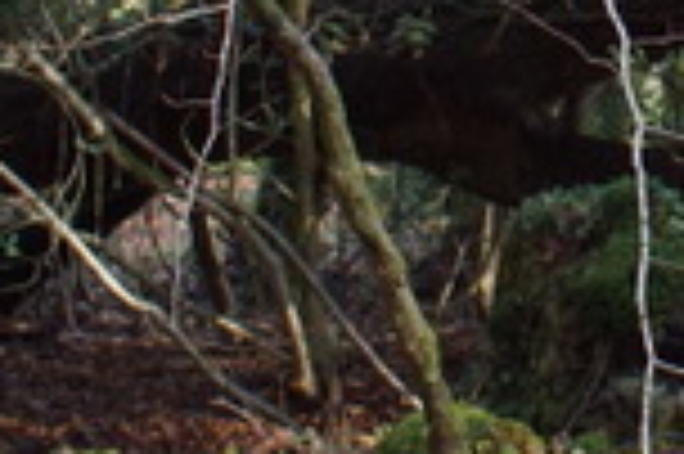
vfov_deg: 11.6
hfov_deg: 16.5
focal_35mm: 114
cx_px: 994
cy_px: -169
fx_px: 2164
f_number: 4
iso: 320
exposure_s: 1/160
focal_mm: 18
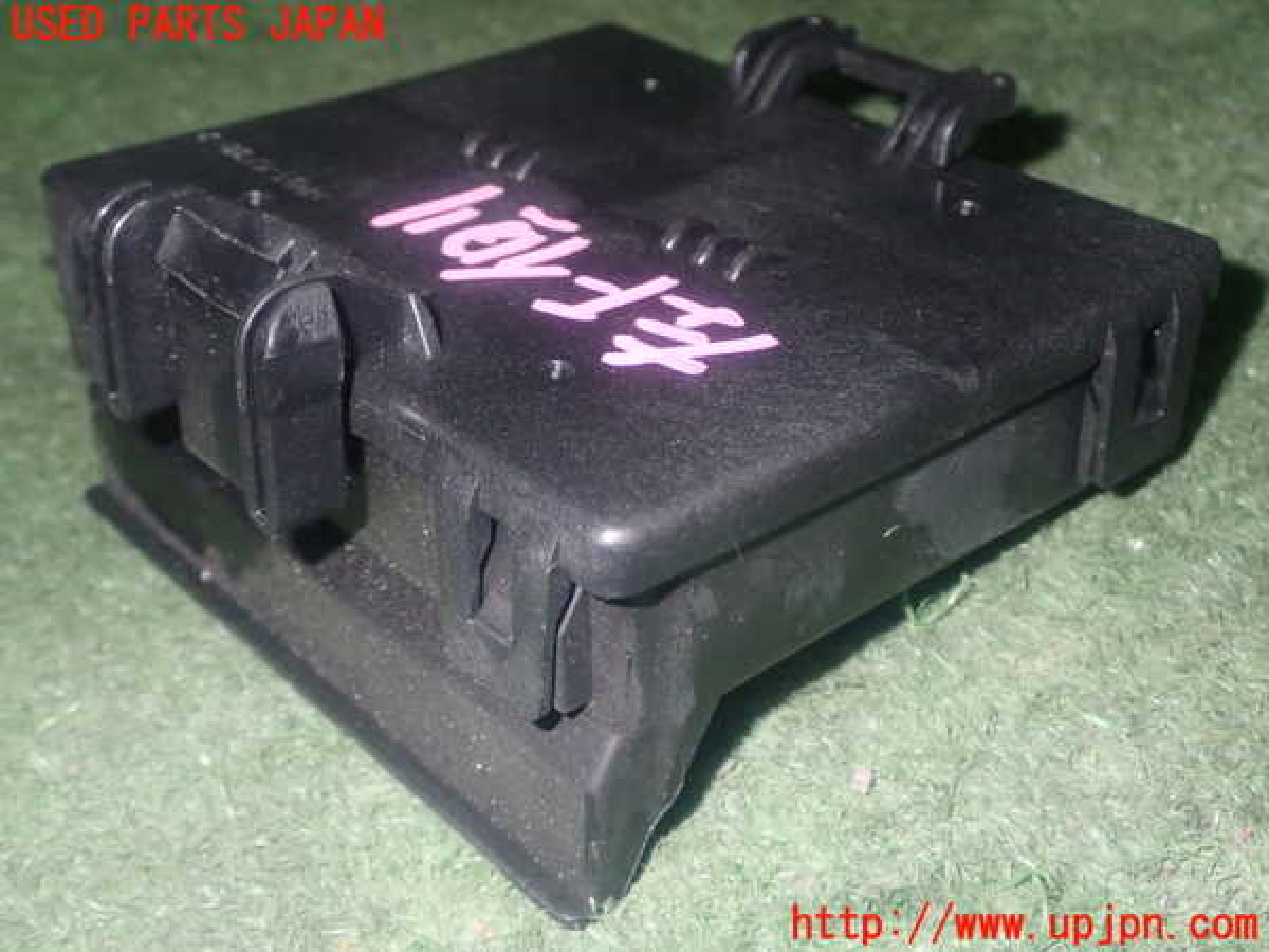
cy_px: 476
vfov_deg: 30.9
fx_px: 1723
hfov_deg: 40.4
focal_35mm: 47
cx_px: 634
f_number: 9
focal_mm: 8.4
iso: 800
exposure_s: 1/50
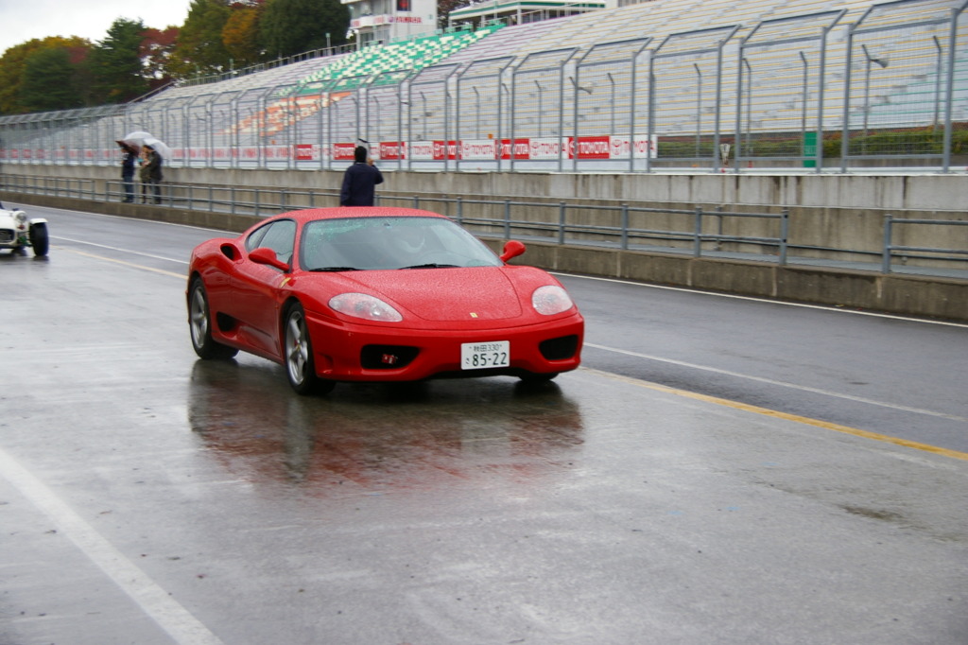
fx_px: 1935
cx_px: 484
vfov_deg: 18.9
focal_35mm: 72
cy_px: 322
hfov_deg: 28.1
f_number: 6.7
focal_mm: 48
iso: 200
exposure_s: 1/125
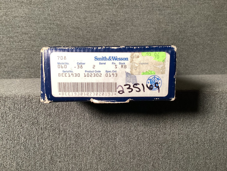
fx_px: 203
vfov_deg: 45.4
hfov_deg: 58.3
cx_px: 114
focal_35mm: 31
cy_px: 86
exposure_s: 1/60
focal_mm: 3.3
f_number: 2.4
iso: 160
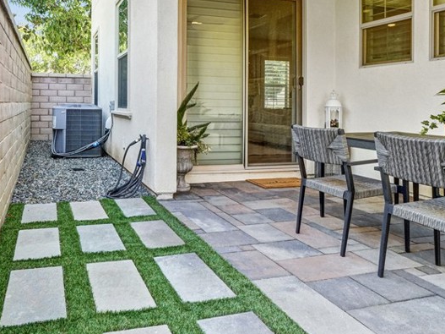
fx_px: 360
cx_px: 150
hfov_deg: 62.0
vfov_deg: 48.2
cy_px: 92
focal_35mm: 28
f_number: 11
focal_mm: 10
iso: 500
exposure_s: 1/30
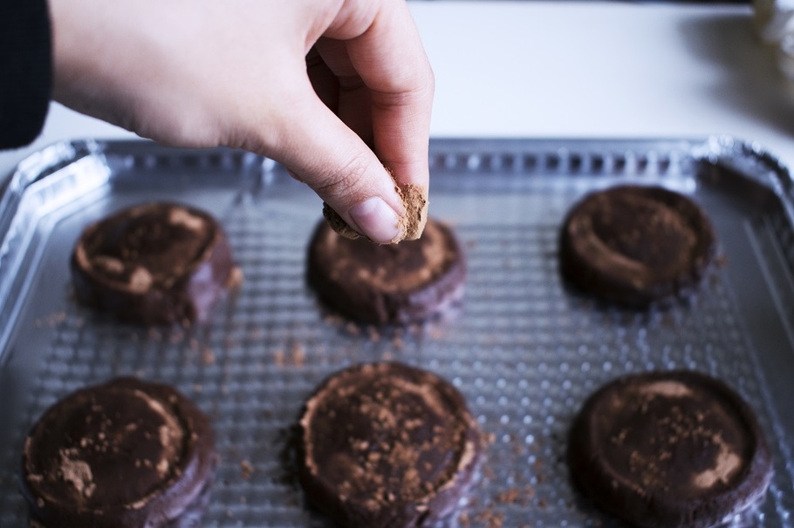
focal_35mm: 42
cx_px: 397
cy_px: 264
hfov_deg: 46.4
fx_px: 926
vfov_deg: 31.9
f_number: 4.2
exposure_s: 1/60
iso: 560
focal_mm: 28
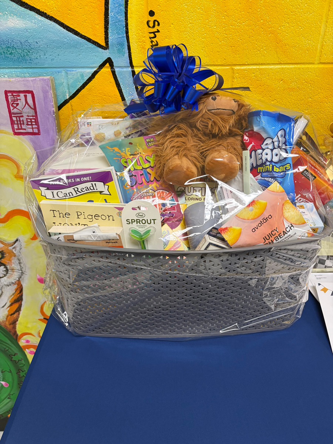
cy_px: 222
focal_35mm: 26
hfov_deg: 53.1
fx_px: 333
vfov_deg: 67.3
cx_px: 166
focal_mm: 5.96
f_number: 1.6
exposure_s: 1/60
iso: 160
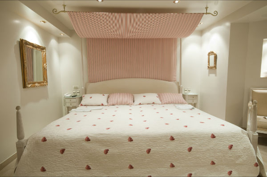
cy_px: 88
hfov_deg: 85.5
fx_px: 145
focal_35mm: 20
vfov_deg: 63.1
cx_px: 134
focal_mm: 13
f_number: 13
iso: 200
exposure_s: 1/1.25
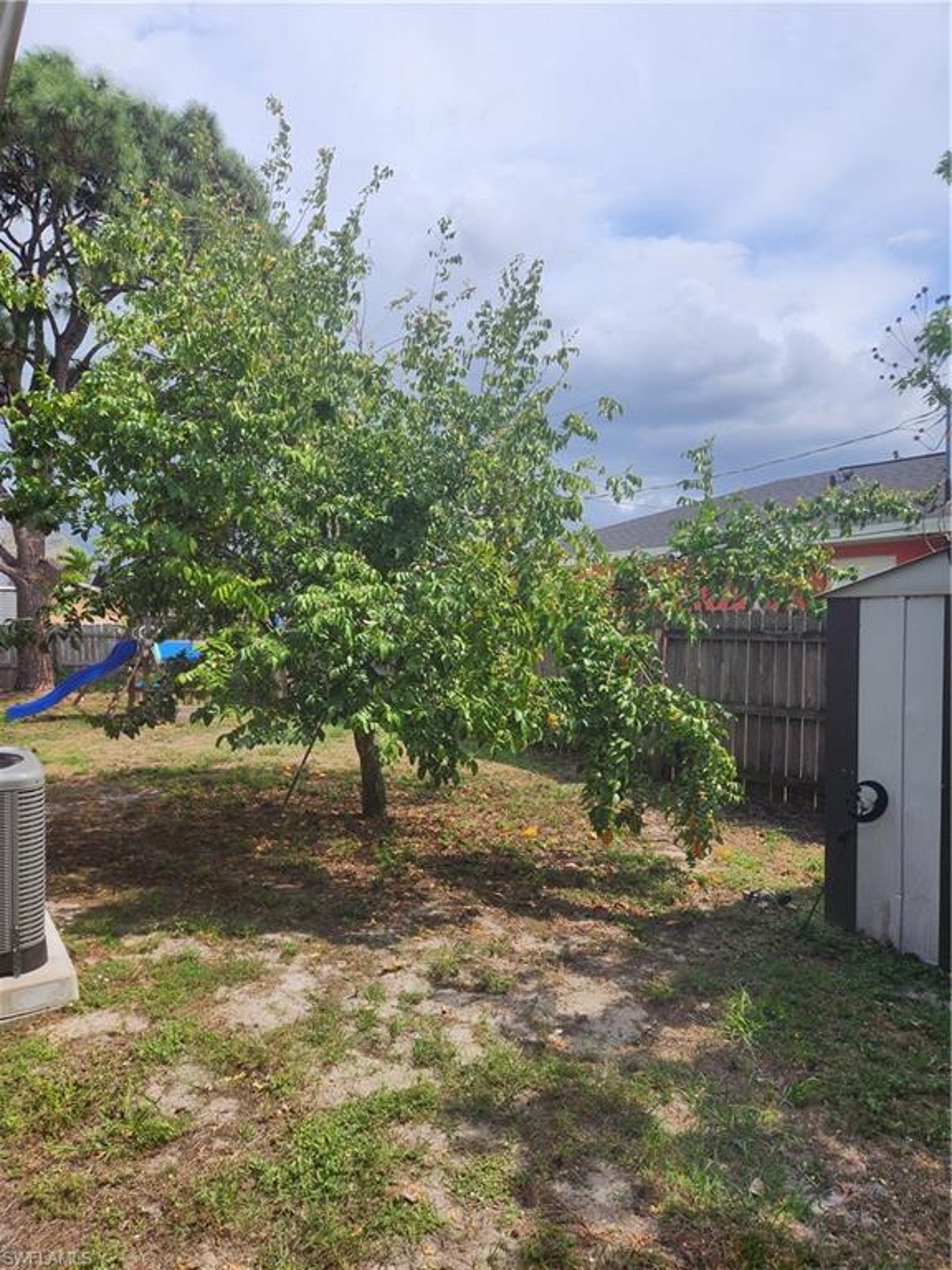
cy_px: 635
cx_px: 476
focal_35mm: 23
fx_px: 843
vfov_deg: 73.9
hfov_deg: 58.9
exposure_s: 1/1978
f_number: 1.8
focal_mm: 5.4
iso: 20
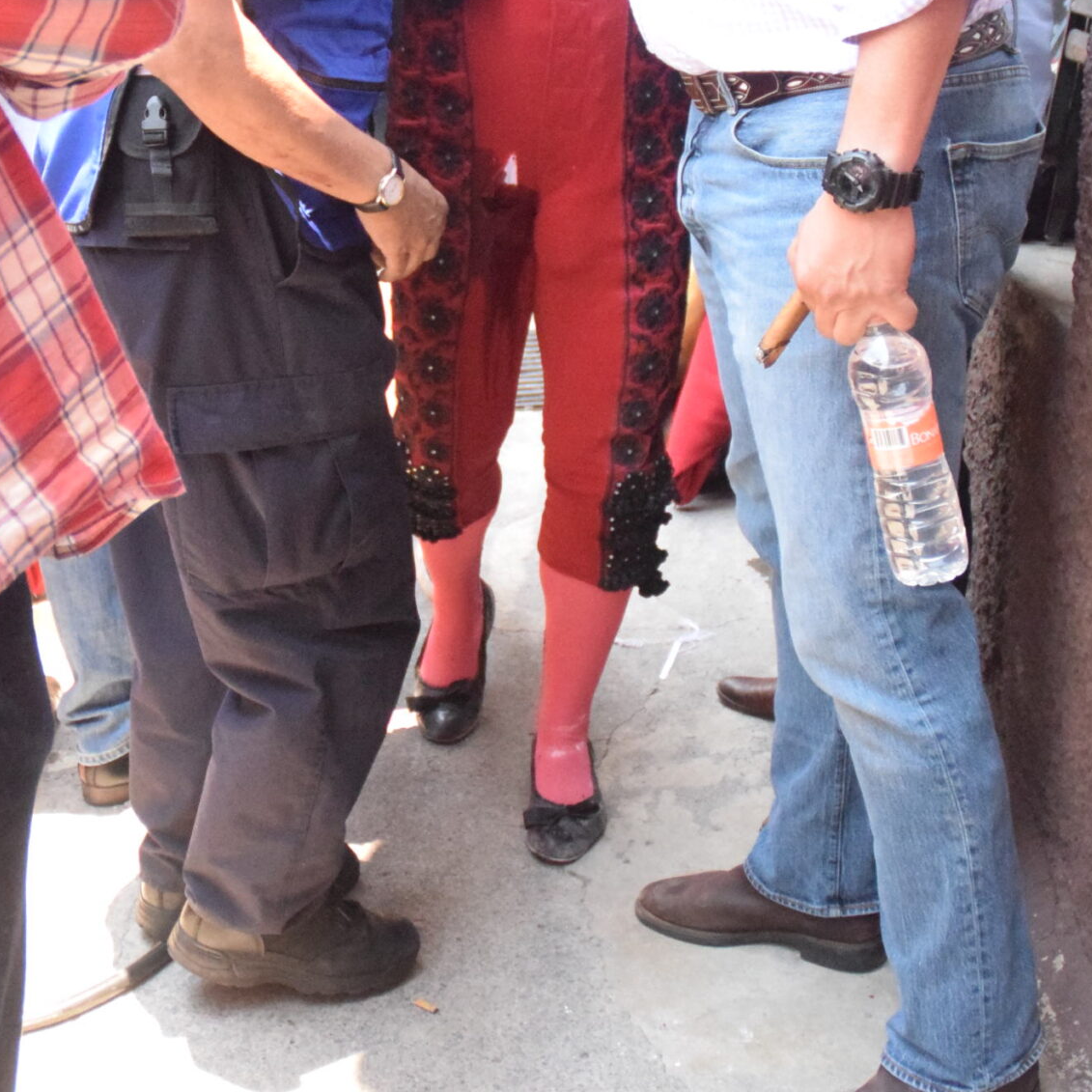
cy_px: 319
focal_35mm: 52
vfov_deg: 32.4
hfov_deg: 32.4
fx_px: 1856
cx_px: 330
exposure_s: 1/4000
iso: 6400
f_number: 3.5
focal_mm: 18
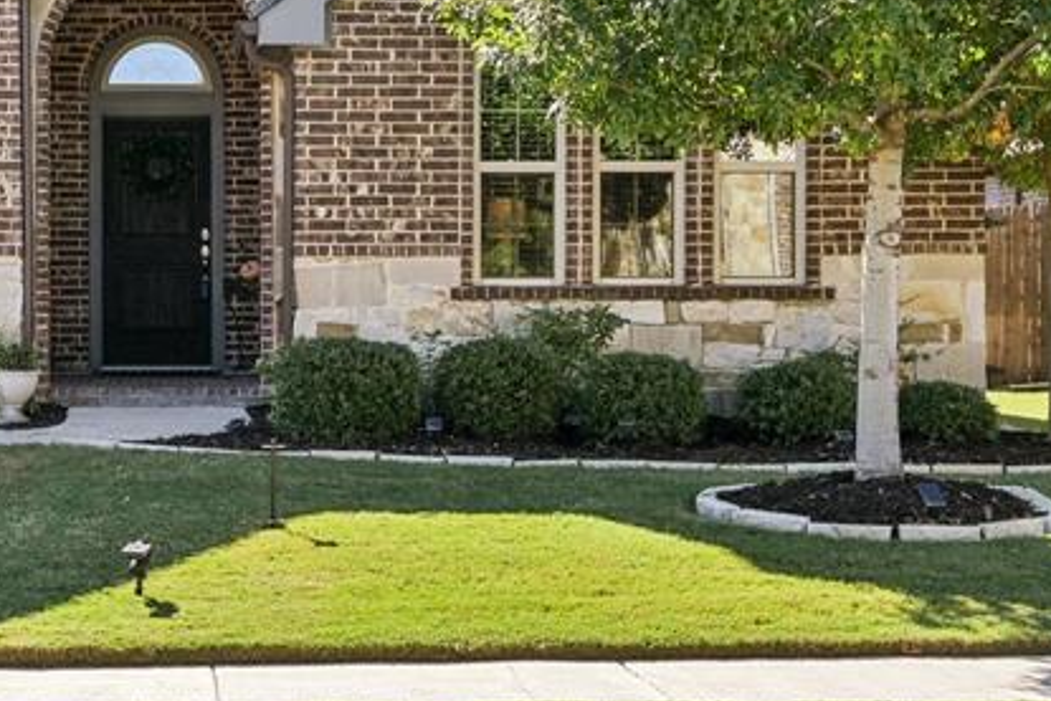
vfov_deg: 18.2
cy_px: 95
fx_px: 2161
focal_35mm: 74
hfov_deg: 26.6
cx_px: 149
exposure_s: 1/640
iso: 400
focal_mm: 30
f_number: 8
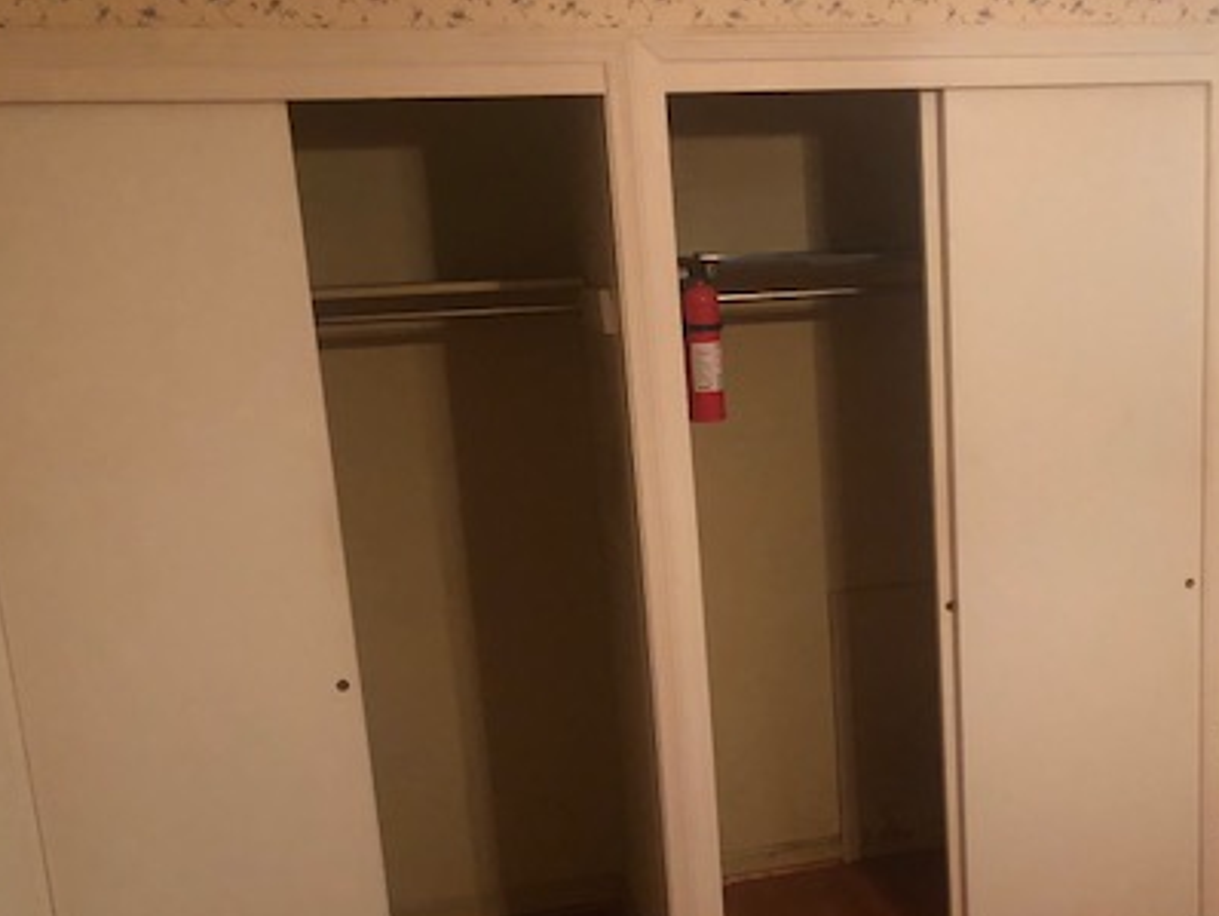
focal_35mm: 45
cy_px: 643
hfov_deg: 41.0
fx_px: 1586
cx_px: 891
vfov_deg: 31.8
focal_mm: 4
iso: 100
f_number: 1.8
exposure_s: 1/6
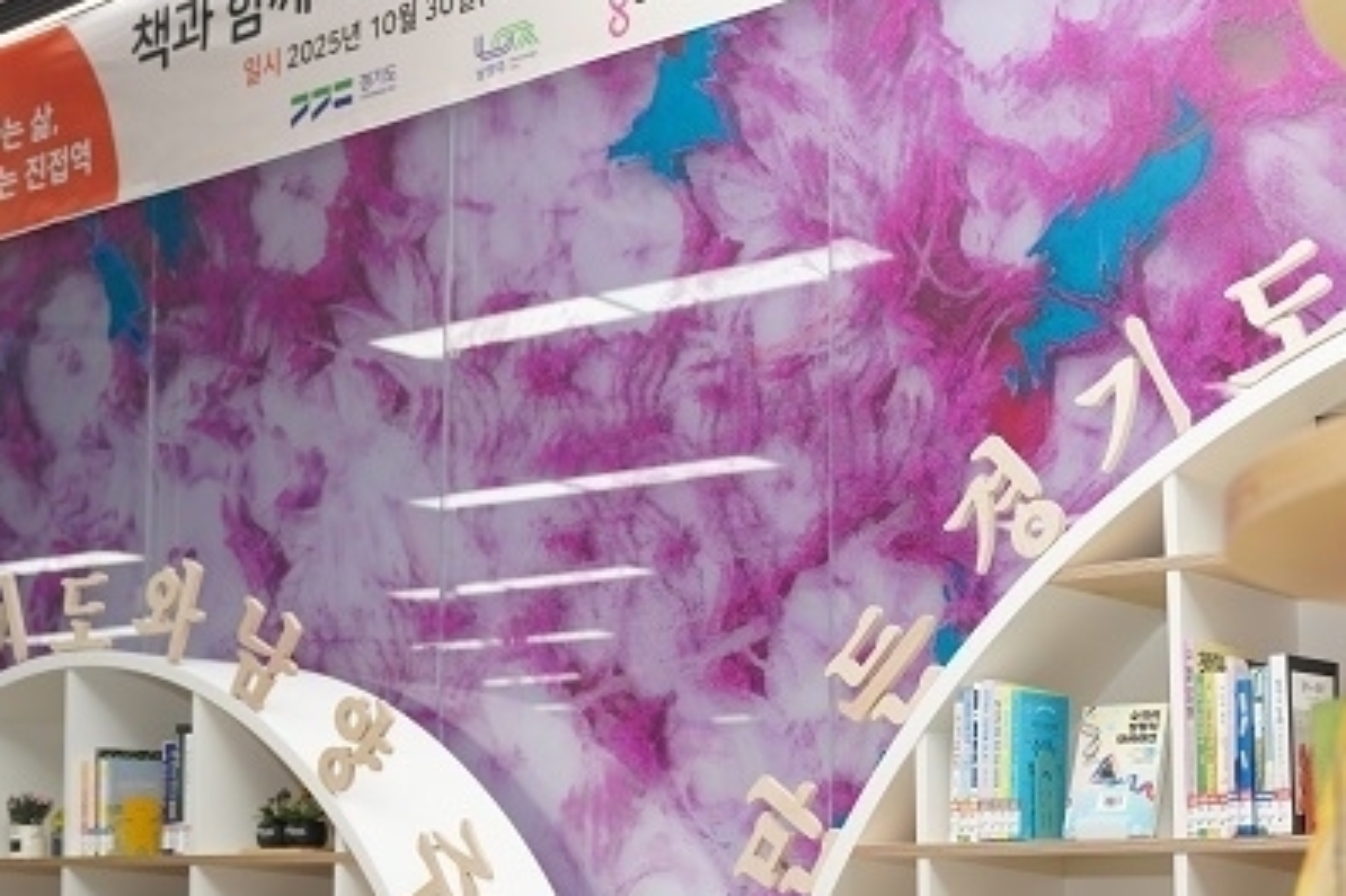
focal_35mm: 53
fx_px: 1981
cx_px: 856
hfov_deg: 37.3
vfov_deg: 25.0
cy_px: 725
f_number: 2.8
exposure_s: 1/500
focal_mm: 31
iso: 800
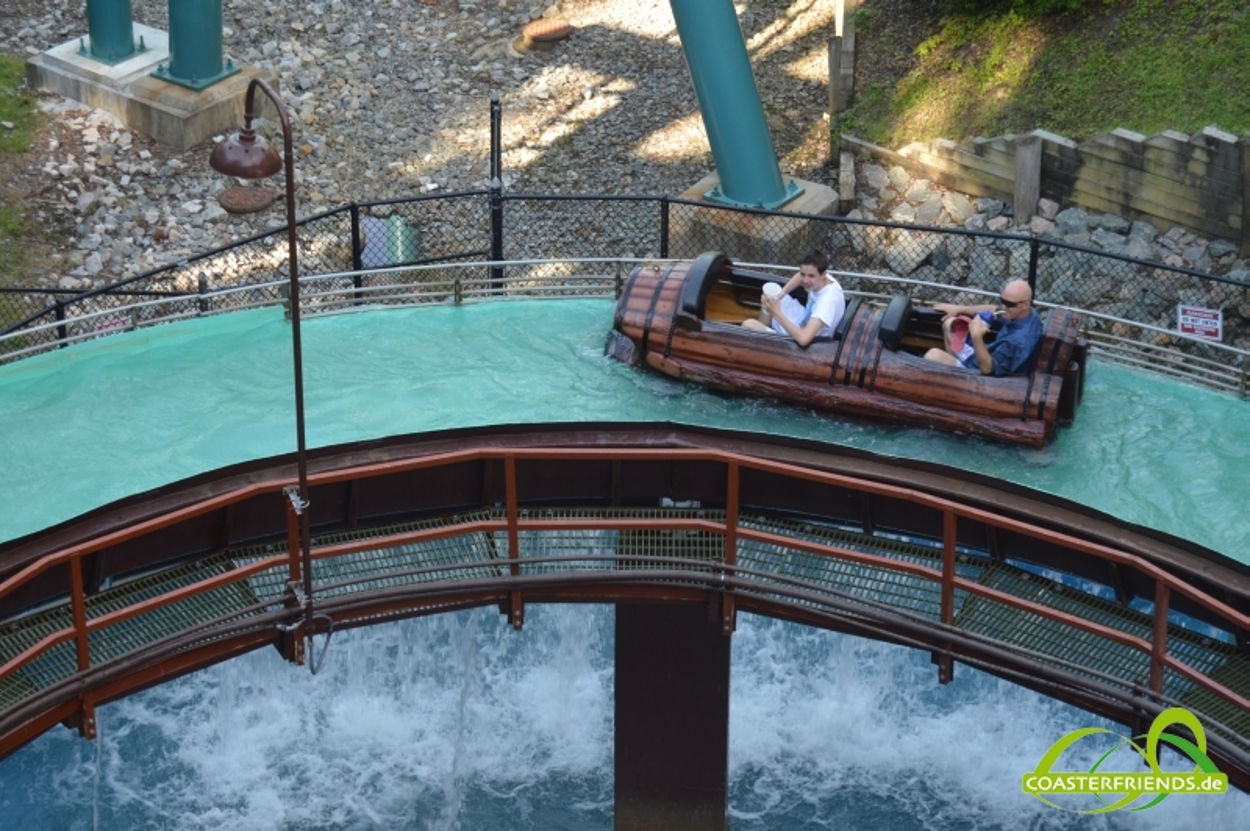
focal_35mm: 82
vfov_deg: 16.5
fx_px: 2862
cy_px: 416
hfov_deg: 24.6
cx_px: 625
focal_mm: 55
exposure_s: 1/125
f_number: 5.6
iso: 320
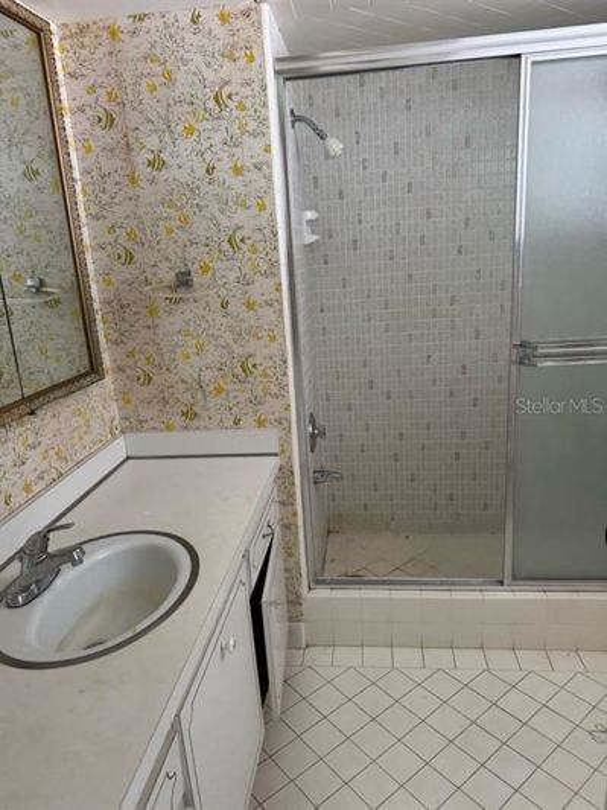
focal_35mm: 24
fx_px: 561
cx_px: 304
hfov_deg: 56.8
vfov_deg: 71.6
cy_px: 405
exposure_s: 1/60
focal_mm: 6.76
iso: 400
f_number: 1.78
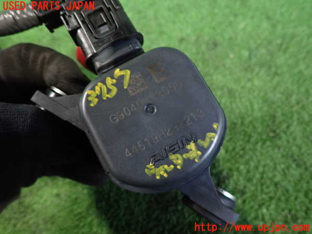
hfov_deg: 69.4
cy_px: 117
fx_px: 225
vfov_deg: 54.9
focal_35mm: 25
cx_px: 156
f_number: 2
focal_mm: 4.5
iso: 500
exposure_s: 1/30
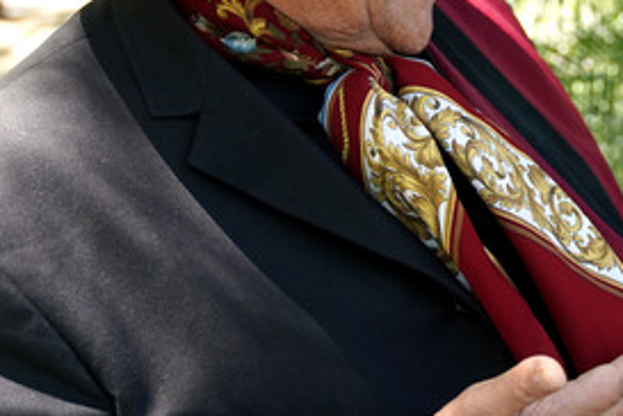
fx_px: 1505
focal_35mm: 87
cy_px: 80
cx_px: 607
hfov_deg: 22.6
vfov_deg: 15.6
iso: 400
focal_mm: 33
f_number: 2.8
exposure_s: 1/500
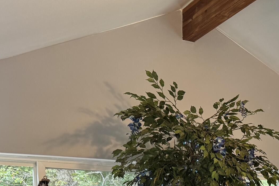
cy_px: 292
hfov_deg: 26.8
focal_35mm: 71
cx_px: 283
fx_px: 550
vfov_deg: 17.0
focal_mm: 6.76
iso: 200
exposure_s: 1/120
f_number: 1.78
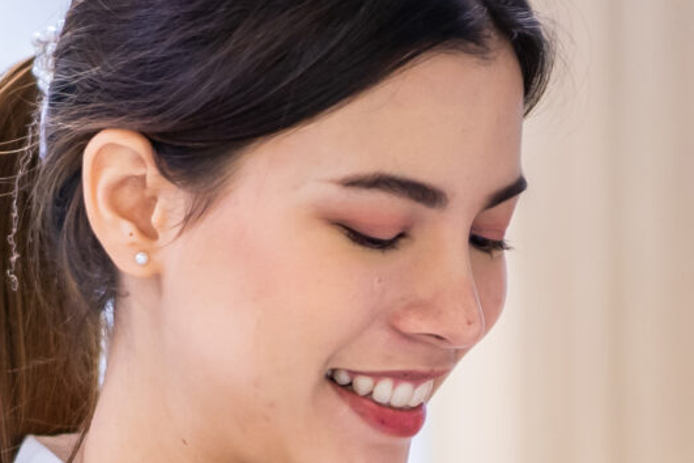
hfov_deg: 7.7
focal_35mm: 265
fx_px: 5108
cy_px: 445
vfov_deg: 5.2
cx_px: 673
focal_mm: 55
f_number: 1.8
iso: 500
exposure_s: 1/320
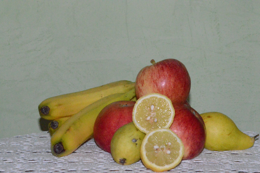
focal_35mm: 150
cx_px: 130
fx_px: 1082
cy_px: 86
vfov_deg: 9.1
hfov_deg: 13.7
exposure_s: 1/200
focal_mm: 100
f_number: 36
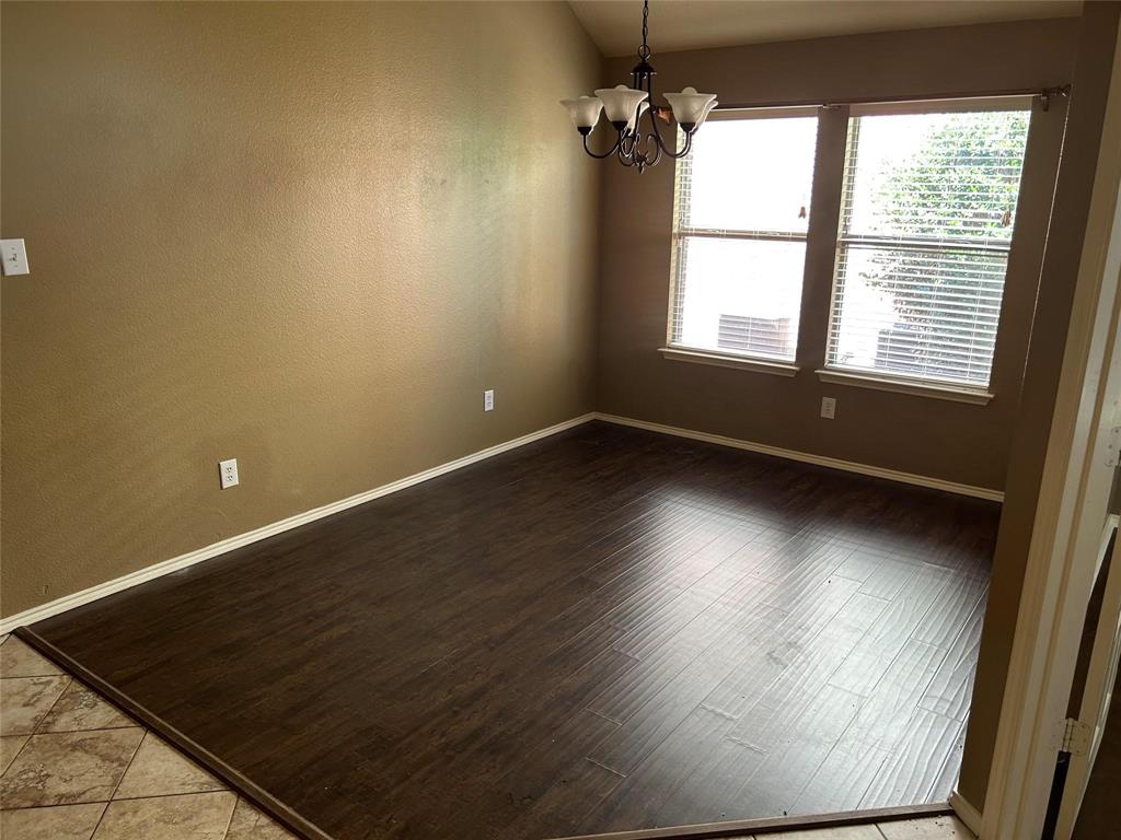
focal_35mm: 26
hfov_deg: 67.3
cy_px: 420
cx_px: 560
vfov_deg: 53.1
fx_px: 842
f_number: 1.5
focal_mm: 5.7
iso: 100
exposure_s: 1/60
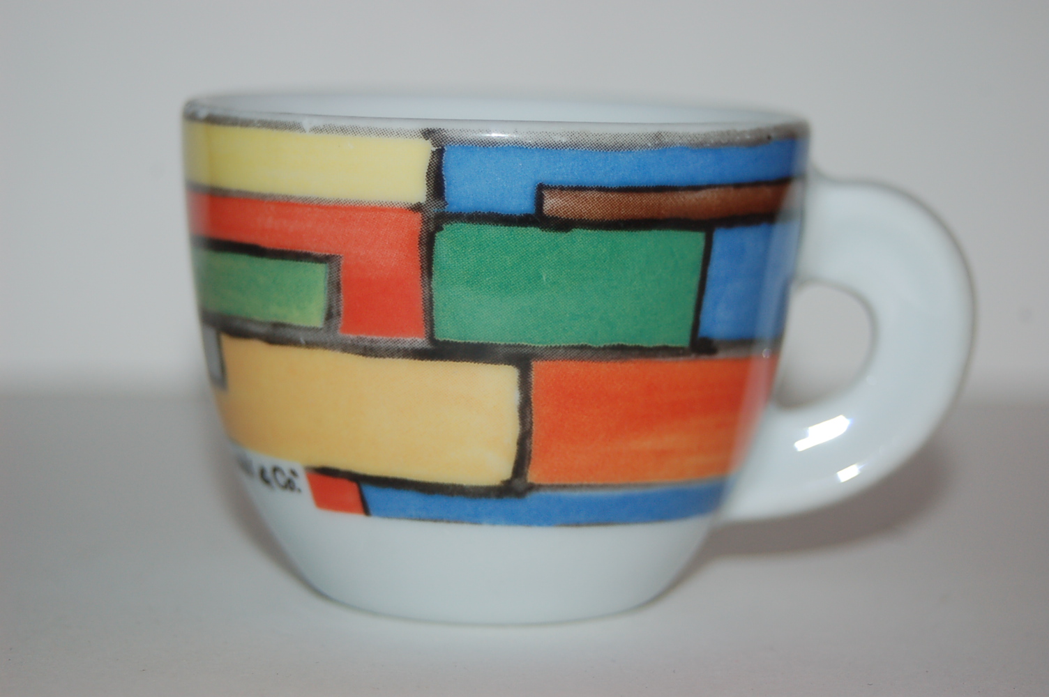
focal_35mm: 105
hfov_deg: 19.5
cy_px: 348
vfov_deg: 13.0
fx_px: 3057
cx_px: 524
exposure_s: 1/60
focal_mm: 70
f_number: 5.6
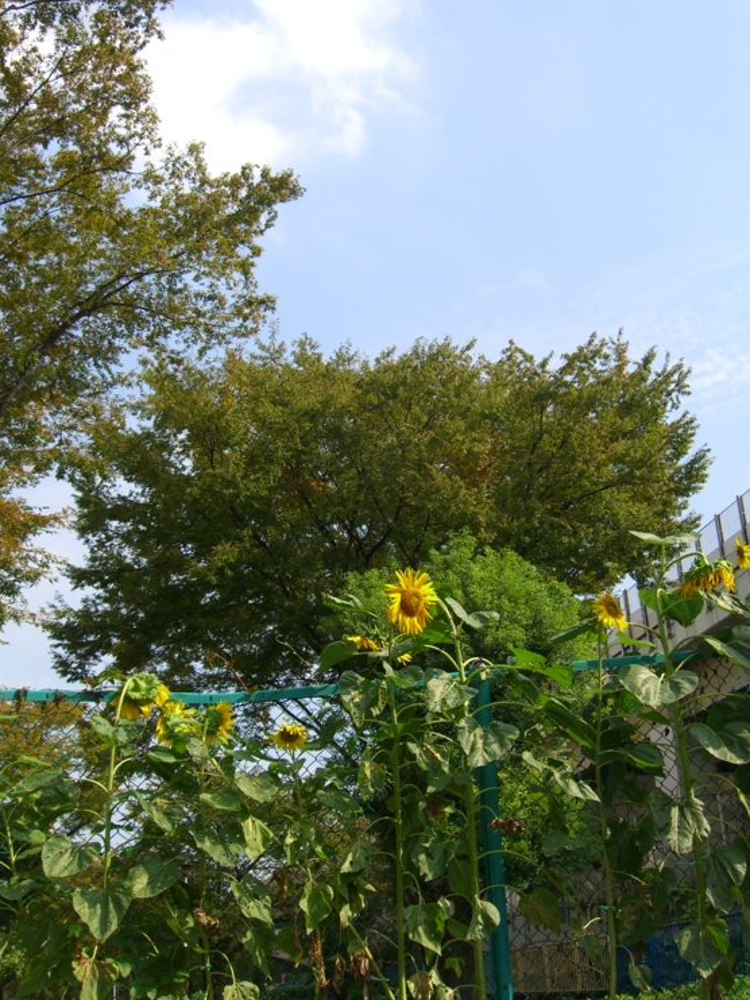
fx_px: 1184
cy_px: 486
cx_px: 368
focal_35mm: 41
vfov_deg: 45.8
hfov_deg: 35.1
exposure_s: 1/400
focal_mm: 7.9
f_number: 4
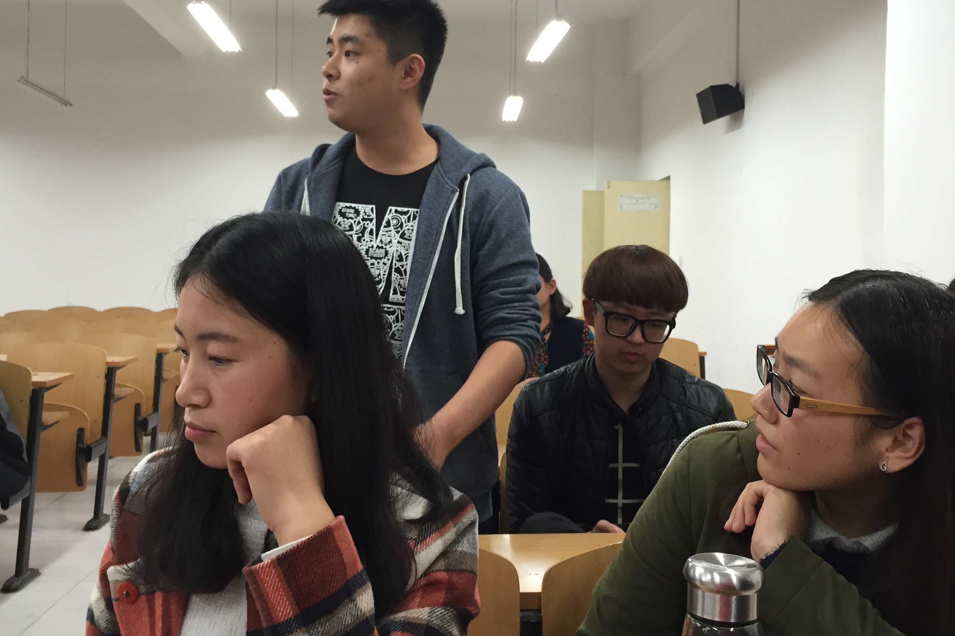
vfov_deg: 35.8
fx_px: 981
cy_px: 262
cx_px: 500
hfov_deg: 51.9
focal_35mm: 37
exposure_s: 1/33
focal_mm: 4.15
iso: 100
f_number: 2.2
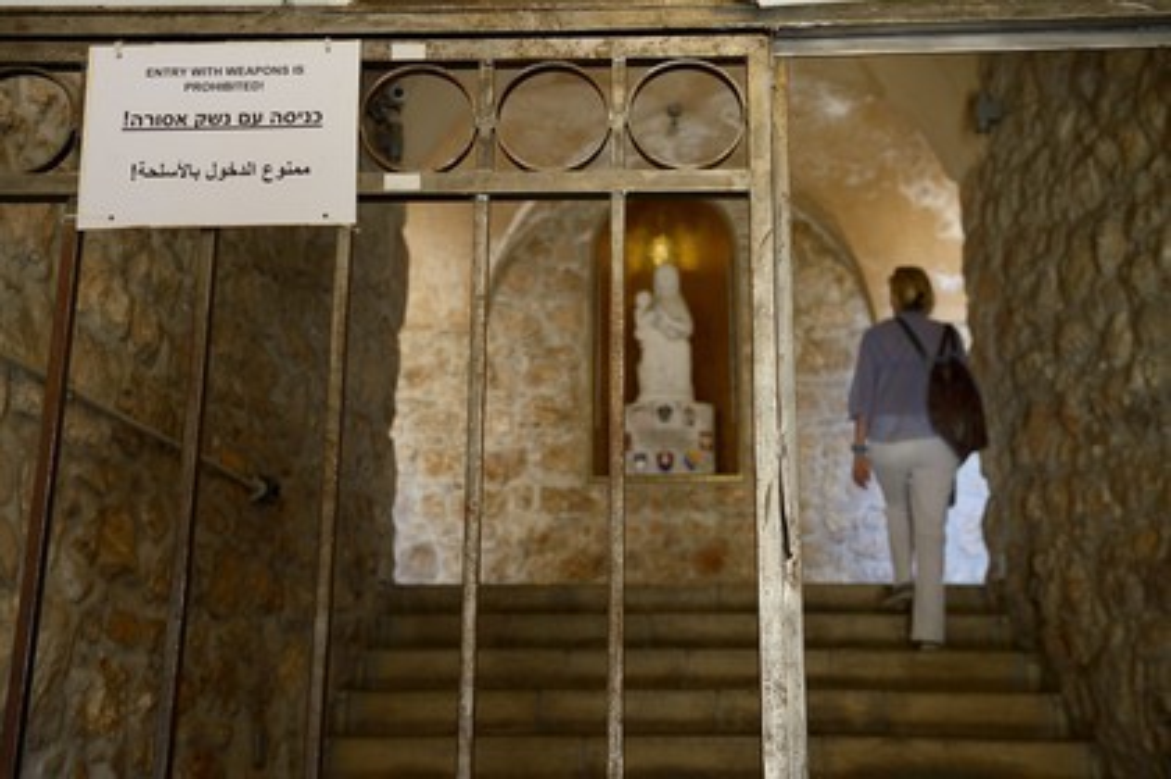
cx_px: 586
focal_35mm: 38
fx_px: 1235
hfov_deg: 50.7
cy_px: 390
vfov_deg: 35.0
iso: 200
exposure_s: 1/30
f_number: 4.5
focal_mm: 38
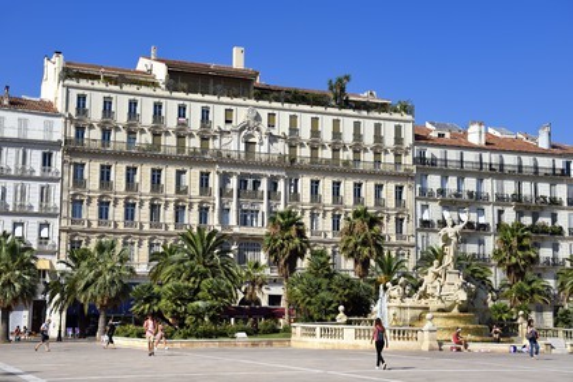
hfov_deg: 34.5
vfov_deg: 23.4
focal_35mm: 58
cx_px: 286
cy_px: 191
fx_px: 923
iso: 200
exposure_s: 1/250
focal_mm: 58
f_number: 10
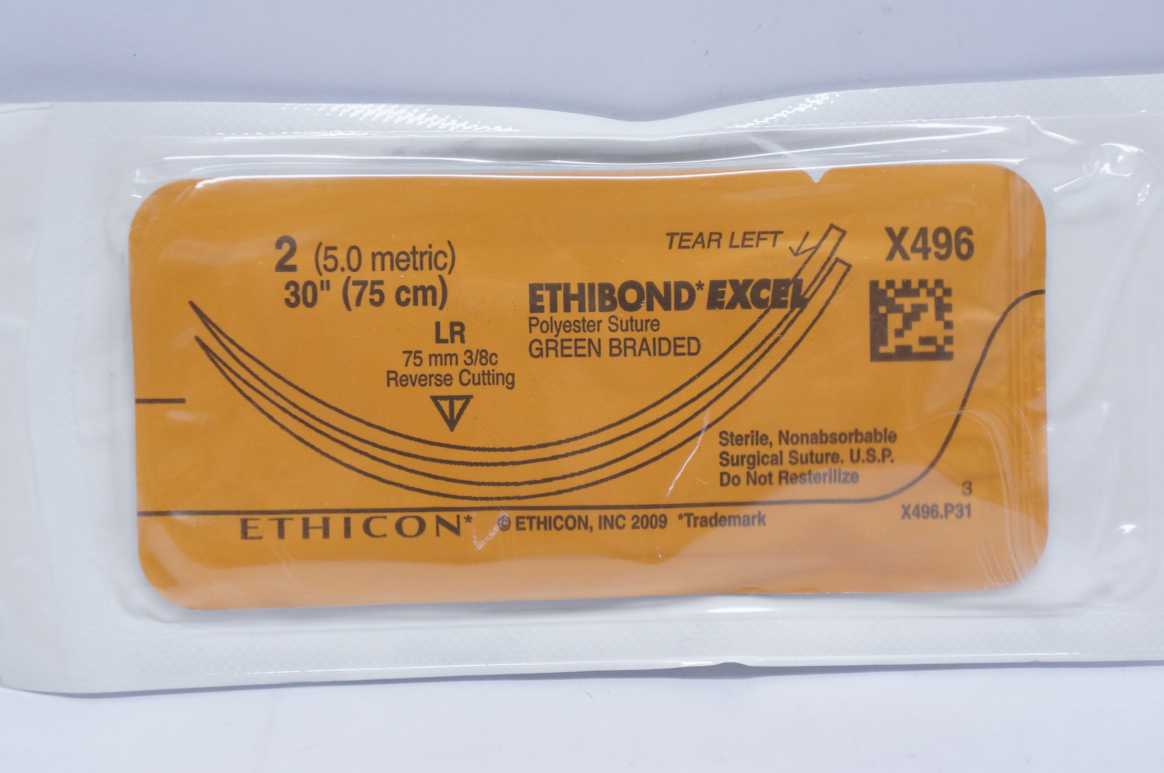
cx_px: 582
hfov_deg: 24.6
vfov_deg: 16.5
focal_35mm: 82
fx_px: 2665
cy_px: 386
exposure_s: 1/80
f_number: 5.6
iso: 800
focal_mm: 55
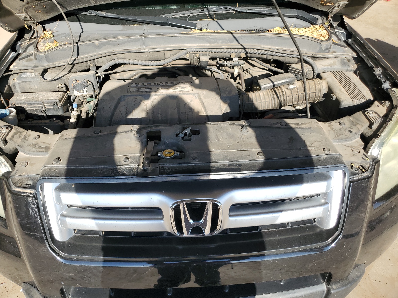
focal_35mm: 26
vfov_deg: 53.1
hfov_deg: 67.3
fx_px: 299
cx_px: 199
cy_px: 149
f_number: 1.5
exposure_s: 1/1000
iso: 50
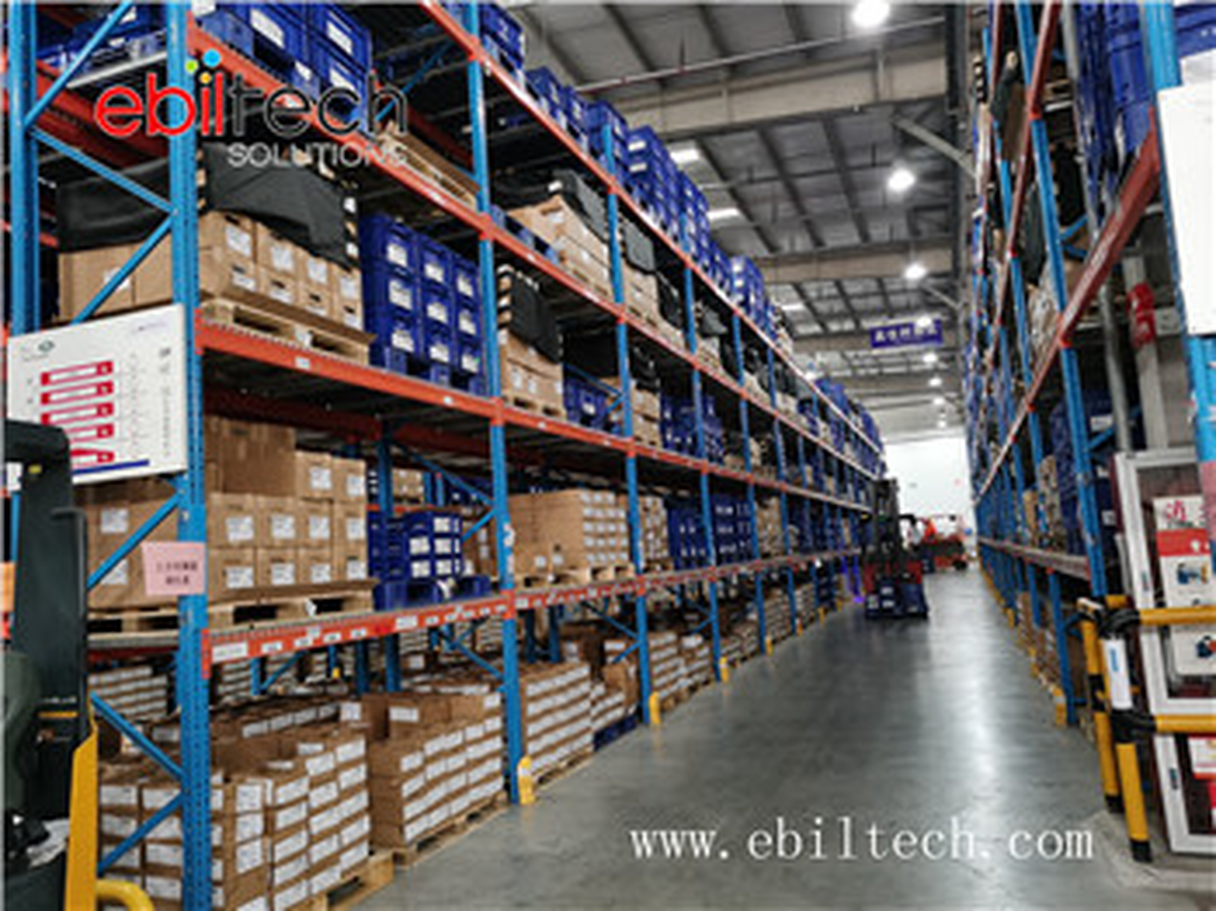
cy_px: 456
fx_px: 948
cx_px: 608
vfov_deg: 51.3
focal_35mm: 27
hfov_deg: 65.4
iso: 320
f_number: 1.8
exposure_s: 1/50
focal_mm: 5.58
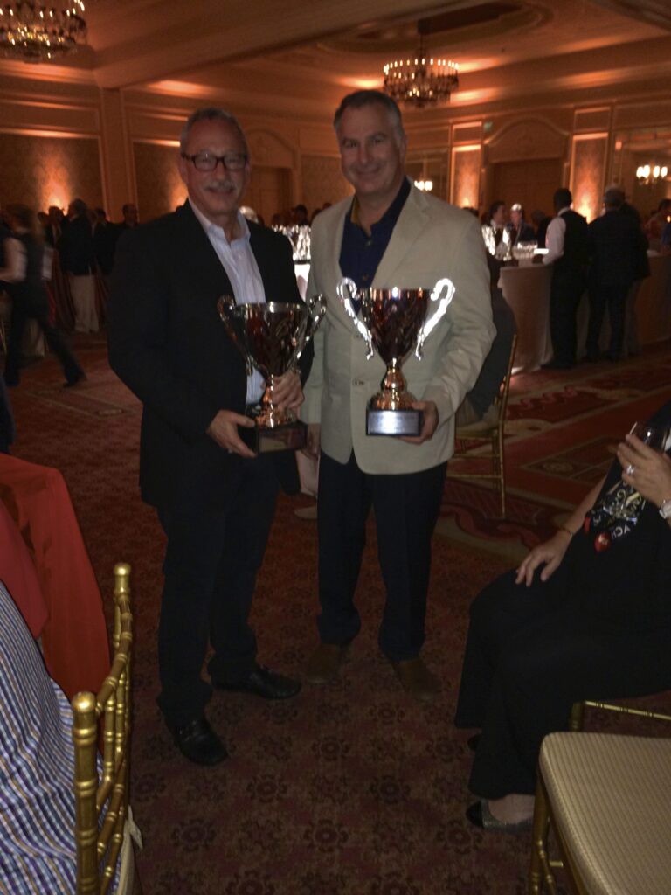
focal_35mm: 30
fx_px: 775
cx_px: 336
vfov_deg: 60.0
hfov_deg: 46.8
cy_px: 448
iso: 160
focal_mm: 4.12
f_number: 2.2
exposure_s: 1/16
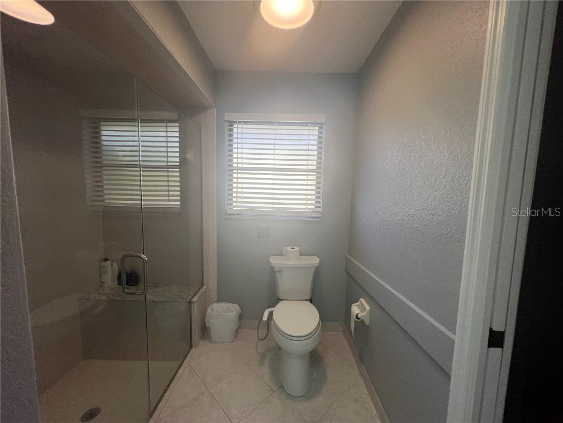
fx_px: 211
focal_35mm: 13
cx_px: 282
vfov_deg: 89.9
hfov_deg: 106.2
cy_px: 212
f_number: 1.8
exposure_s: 1/120
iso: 32
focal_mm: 1.57
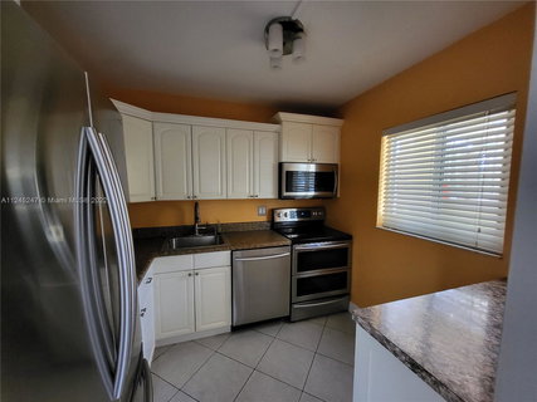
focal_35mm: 13
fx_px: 202
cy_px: 201
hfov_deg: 106.2
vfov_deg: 89.9
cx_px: 268
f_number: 2.2
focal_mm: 1.74
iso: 500
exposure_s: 1/30
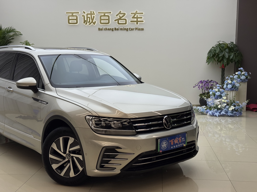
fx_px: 356
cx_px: 128
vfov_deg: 30.3
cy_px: 96
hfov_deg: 39.7
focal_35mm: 48
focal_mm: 6.76
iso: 64
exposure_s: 1/609
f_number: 1.78
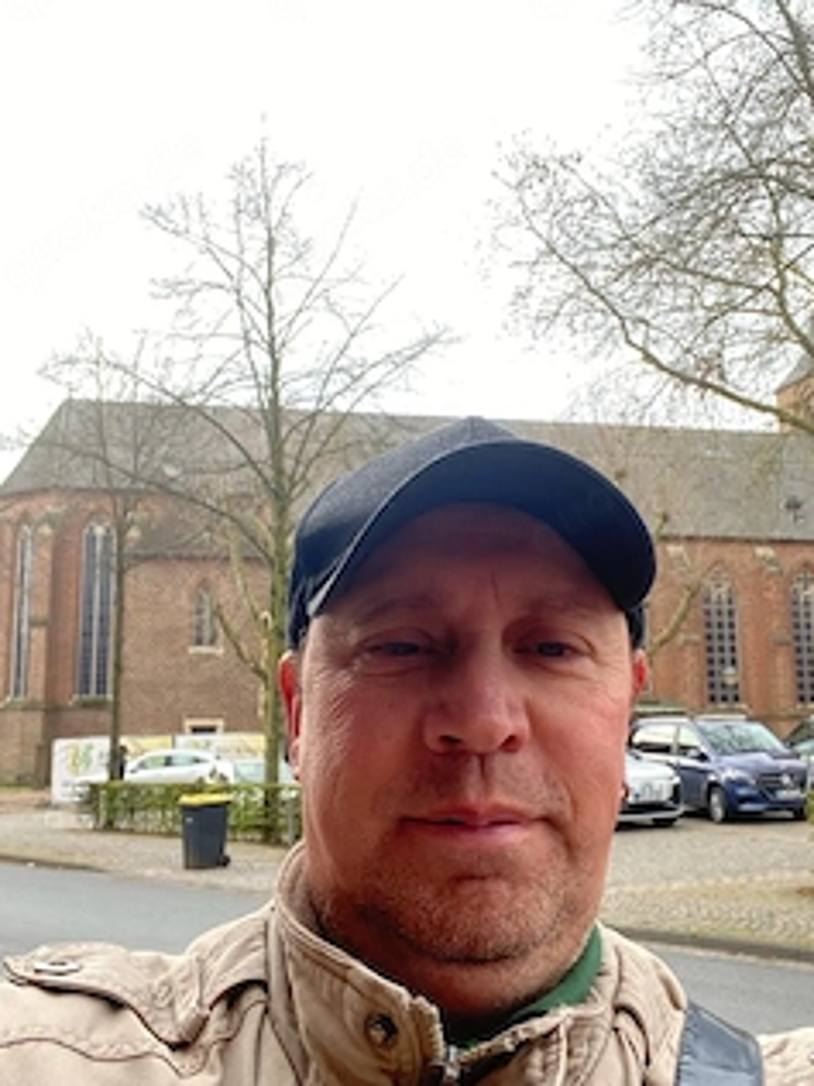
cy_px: 516
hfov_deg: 37.7
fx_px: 1191
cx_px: 440
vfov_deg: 49.0
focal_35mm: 38
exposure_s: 1/122
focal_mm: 2.71
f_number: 2.2
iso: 50
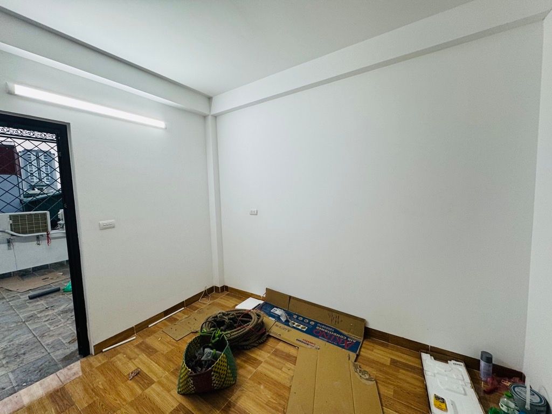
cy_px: 207
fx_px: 223
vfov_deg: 85.7
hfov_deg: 102.1
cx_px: 276
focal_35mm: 14
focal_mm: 2.22
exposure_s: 1/100
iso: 100
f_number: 2.2
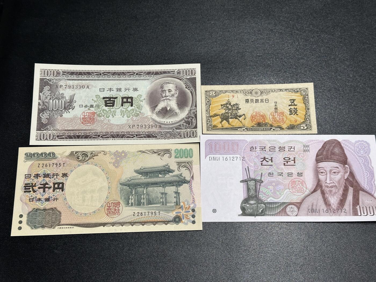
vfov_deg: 30.3
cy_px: 141
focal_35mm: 48
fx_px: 521
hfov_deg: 39.7
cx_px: 188
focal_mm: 6.86
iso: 80
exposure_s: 1/50
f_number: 1.78
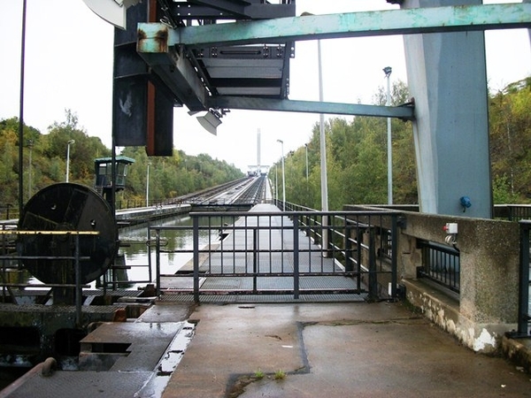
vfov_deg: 44.2
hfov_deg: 56.8
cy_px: 199
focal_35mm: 32
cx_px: 266
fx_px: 491
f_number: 2.9
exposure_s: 1/125
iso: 80
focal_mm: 5.7
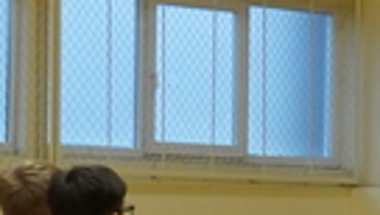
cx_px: 949
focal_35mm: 304
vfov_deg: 4.0
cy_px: 168
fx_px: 3068
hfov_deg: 6.7
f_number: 4.5
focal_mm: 32
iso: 2000
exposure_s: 1/160
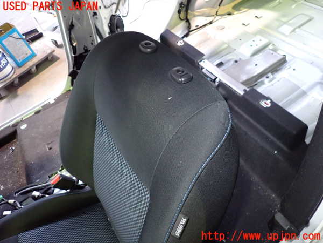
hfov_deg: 69.4
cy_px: 122
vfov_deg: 54.9
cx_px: 162
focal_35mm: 25
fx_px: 233
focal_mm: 4.5
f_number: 2
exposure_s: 1/40
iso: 1000
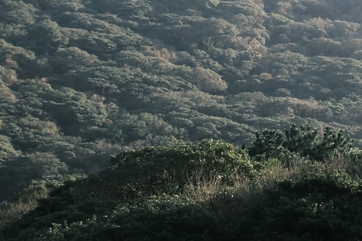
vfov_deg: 7.9
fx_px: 1739
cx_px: 434
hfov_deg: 11.6
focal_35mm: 173
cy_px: -27
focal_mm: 18
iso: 400
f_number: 3.2
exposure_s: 1/1600
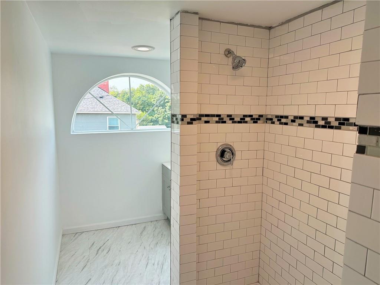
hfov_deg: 71.6
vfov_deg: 56.8
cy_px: 142
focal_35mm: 24
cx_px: 190
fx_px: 263
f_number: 1.78
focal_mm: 6.86
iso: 80
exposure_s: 1/450
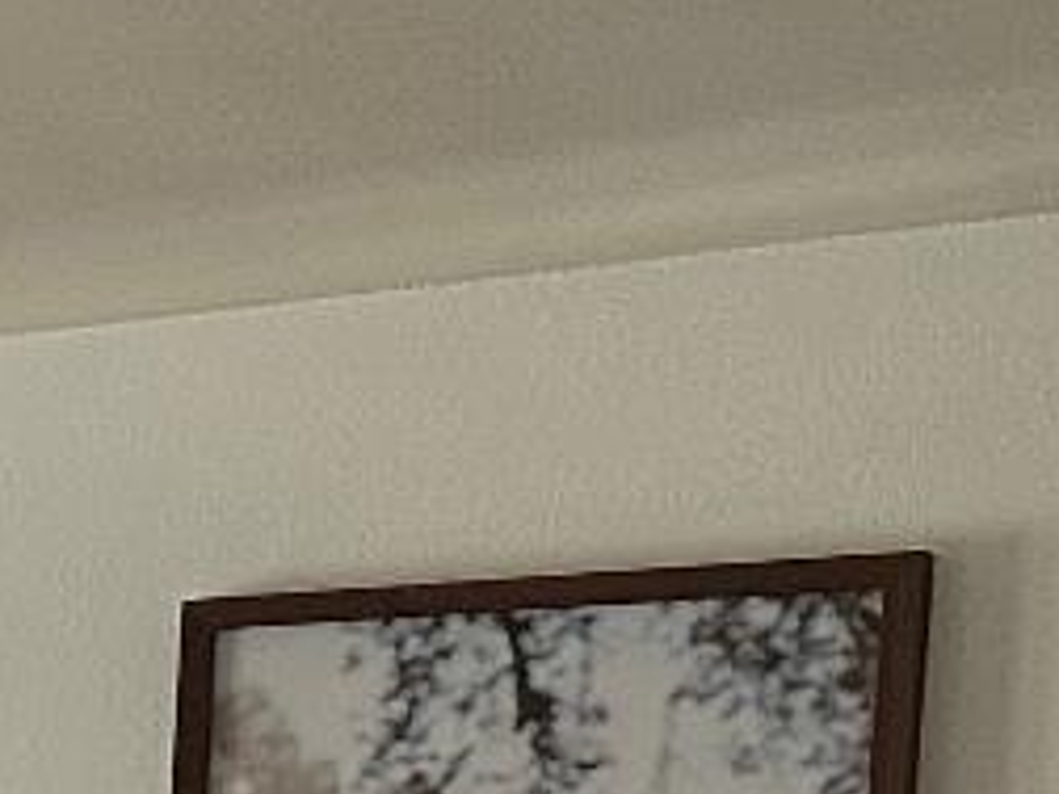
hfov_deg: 10.4
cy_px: 1577
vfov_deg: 9.7
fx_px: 4375
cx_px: -2000
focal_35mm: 143
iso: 250
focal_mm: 6.86
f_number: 1.78
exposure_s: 1/60
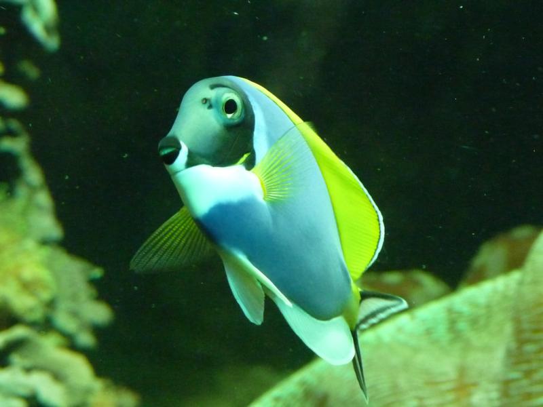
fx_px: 5177
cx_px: 272
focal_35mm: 330
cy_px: 204
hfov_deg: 6.0
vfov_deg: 4.5
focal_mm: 41.2
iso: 800
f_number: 3.7
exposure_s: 1/80
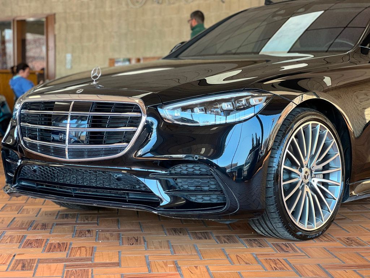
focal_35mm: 77
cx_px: 185
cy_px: 139
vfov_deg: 19.1
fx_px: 823
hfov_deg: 25.3
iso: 160
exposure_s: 1/120
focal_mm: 9
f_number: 2.8
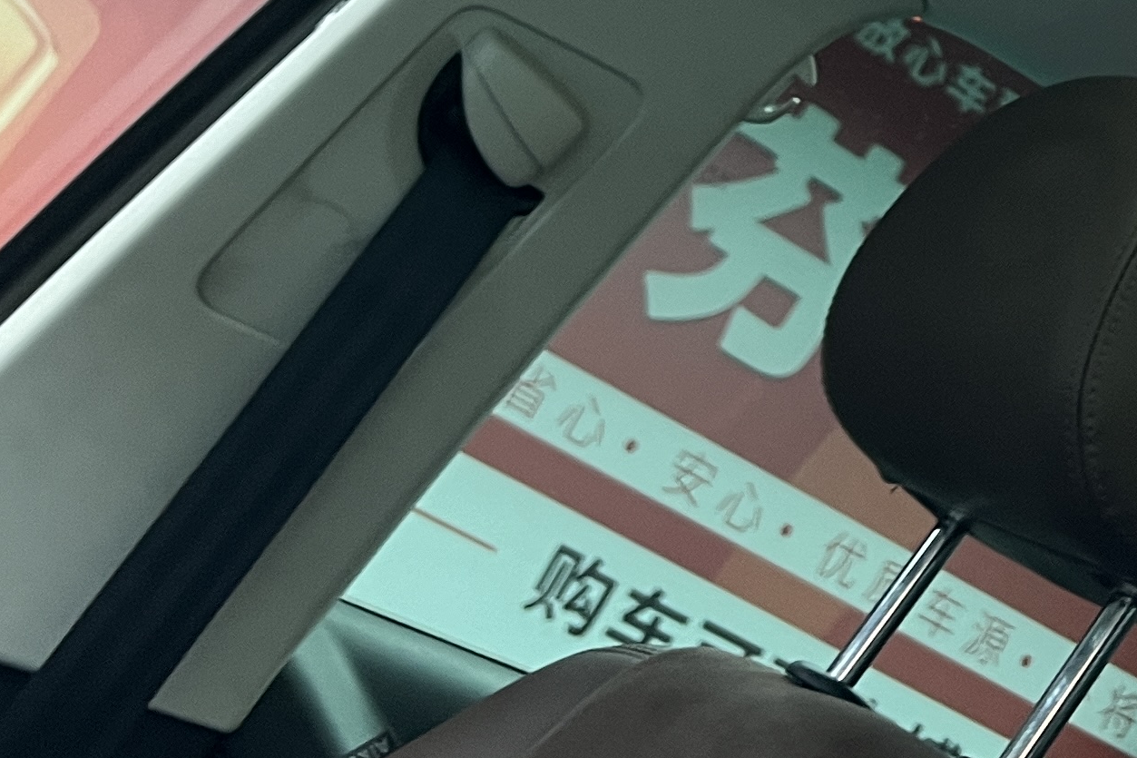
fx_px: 2747
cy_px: -341
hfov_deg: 21.7
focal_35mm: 87
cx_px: 1347
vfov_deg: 14.7
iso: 80
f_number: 1.5
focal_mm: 5.7
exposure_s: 1/50
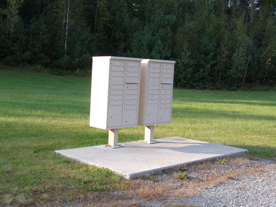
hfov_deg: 36.2
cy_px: 104
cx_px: 138
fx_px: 423
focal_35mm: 53
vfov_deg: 27.5
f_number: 4.2
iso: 80
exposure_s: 1/120
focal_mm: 9.4
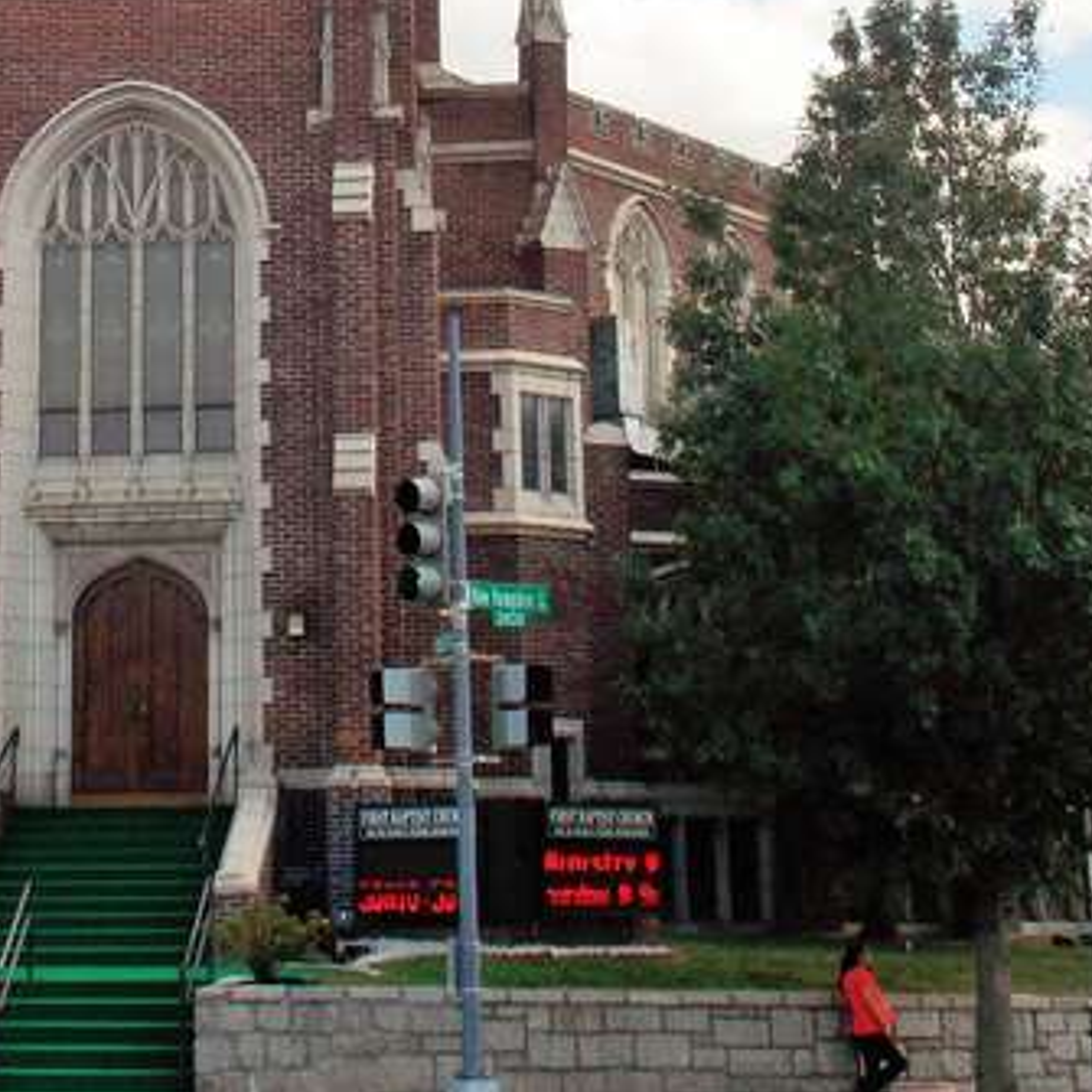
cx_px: 228
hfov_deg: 21.9
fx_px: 2784
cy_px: 124
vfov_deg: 21.7
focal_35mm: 78
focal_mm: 6.6
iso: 80
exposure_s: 1/640
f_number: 3.5
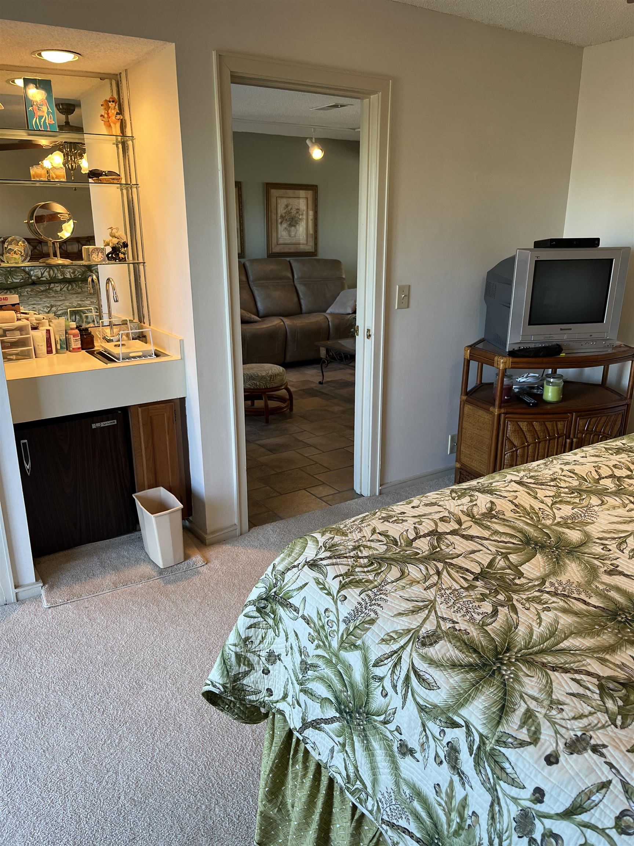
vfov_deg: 67.3
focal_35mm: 26
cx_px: 317
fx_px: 635
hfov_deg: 53.1
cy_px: 423
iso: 125
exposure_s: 1/120
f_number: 1.6
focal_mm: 5.1
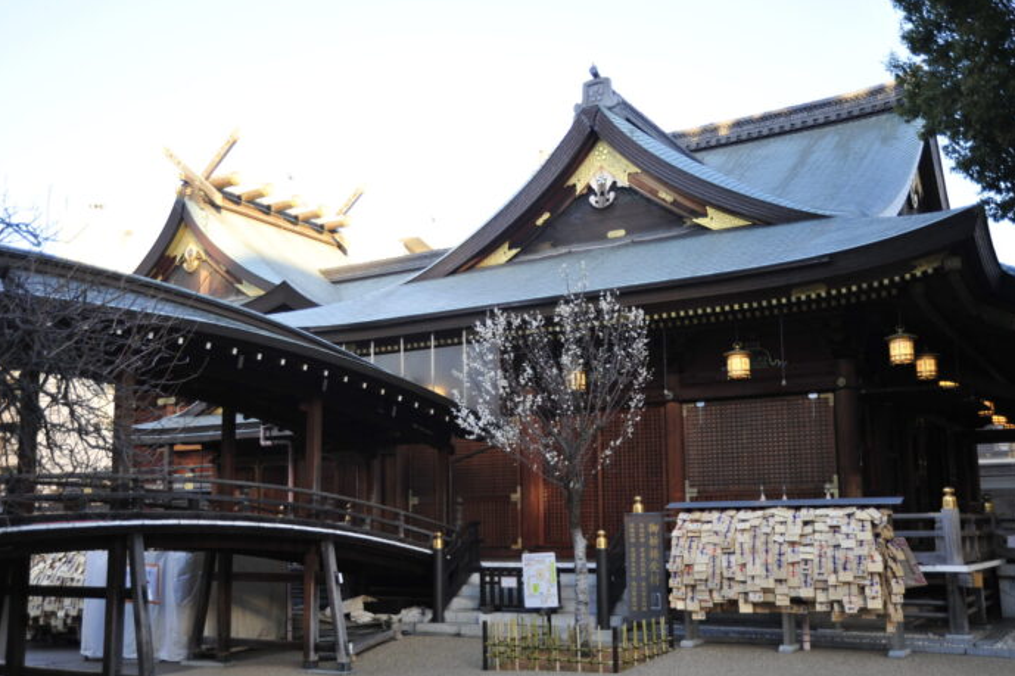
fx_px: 1099
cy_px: 370
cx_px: 504
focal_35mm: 39
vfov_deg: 34.2
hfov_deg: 49.6
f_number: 4.5
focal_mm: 35
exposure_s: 1/200
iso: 360
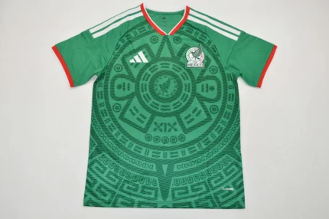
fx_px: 288
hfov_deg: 59.5
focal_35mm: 32
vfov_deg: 41.7
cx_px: 164
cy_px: 110
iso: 400
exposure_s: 1/200
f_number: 7.1
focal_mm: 21
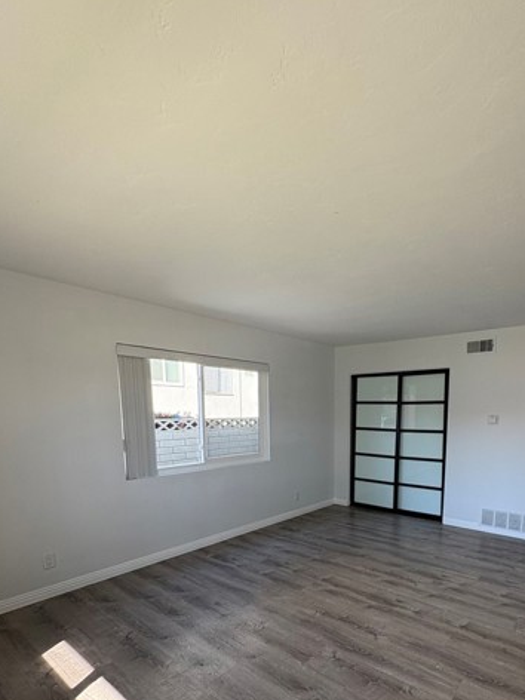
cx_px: 326
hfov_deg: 67.7
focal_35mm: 19
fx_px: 384
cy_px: 461
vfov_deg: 82.1
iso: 125
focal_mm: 2.22
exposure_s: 1/121
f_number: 2.2
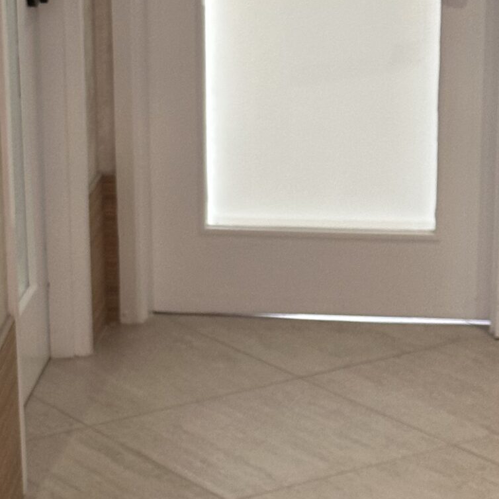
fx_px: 2349
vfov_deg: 12.1
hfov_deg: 12.0
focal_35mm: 144
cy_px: 438
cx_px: -21
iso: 200
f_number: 1.78
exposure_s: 1/40
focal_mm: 6.86
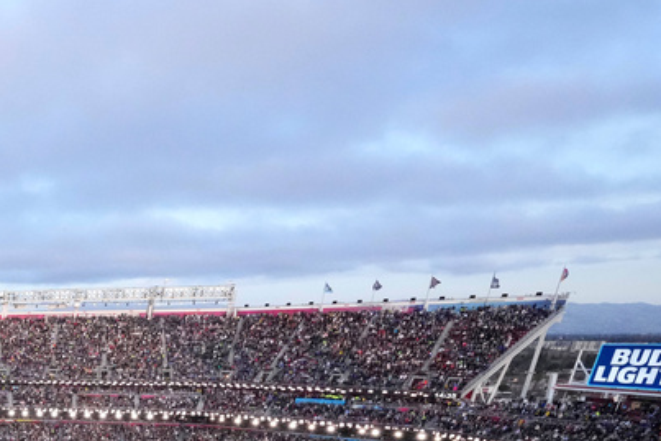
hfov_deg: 40.1
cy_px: 557
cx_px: -136
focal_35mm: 33
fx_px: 606
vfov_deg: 31.8
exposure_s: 1/1000
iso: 6400
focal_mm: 13
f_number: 8
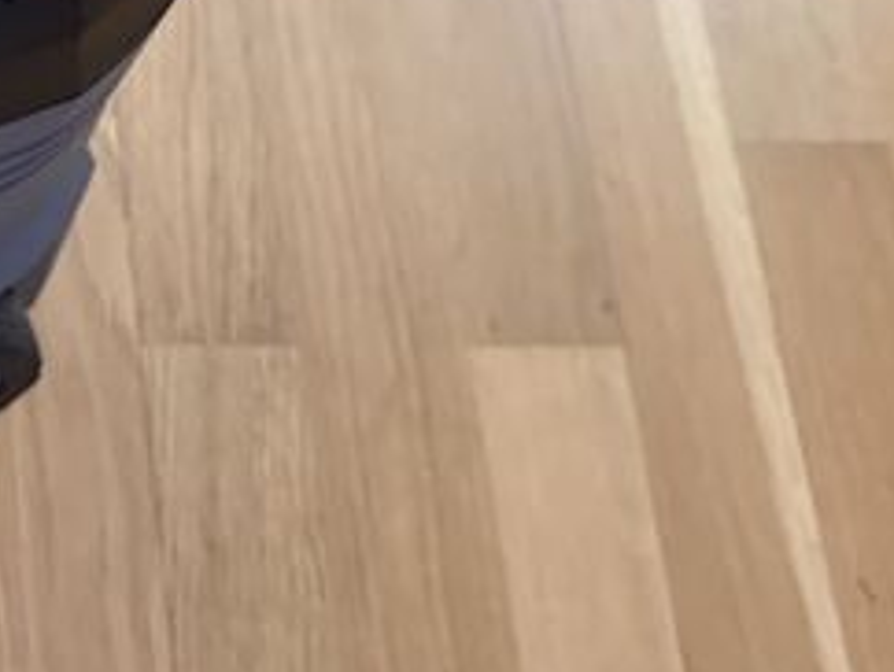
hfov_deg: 21.5
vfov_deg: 17.5
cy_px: -31
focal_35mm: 82
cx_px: -273
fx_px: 2120
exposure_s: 1/34
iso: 1000
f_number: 1.78
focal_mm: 6.86
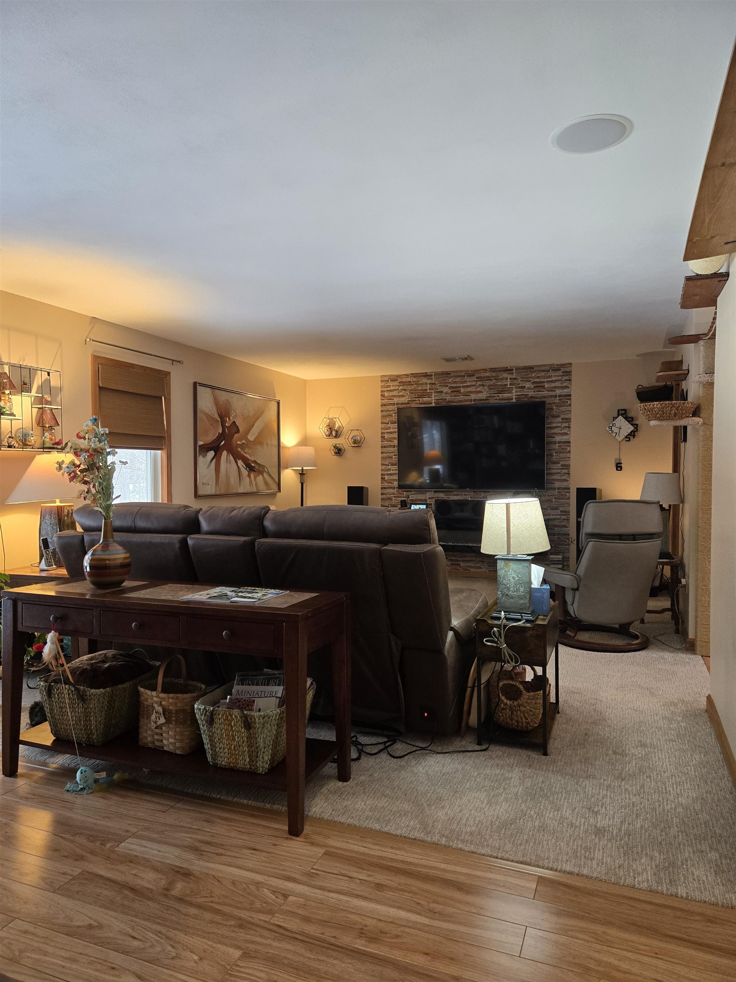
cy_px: 491
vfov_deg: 73.9
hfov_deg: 58.9
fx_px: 652
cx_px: 368
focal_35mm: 23
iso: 250
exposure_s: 1/120
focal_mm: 5.4
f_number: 1.8
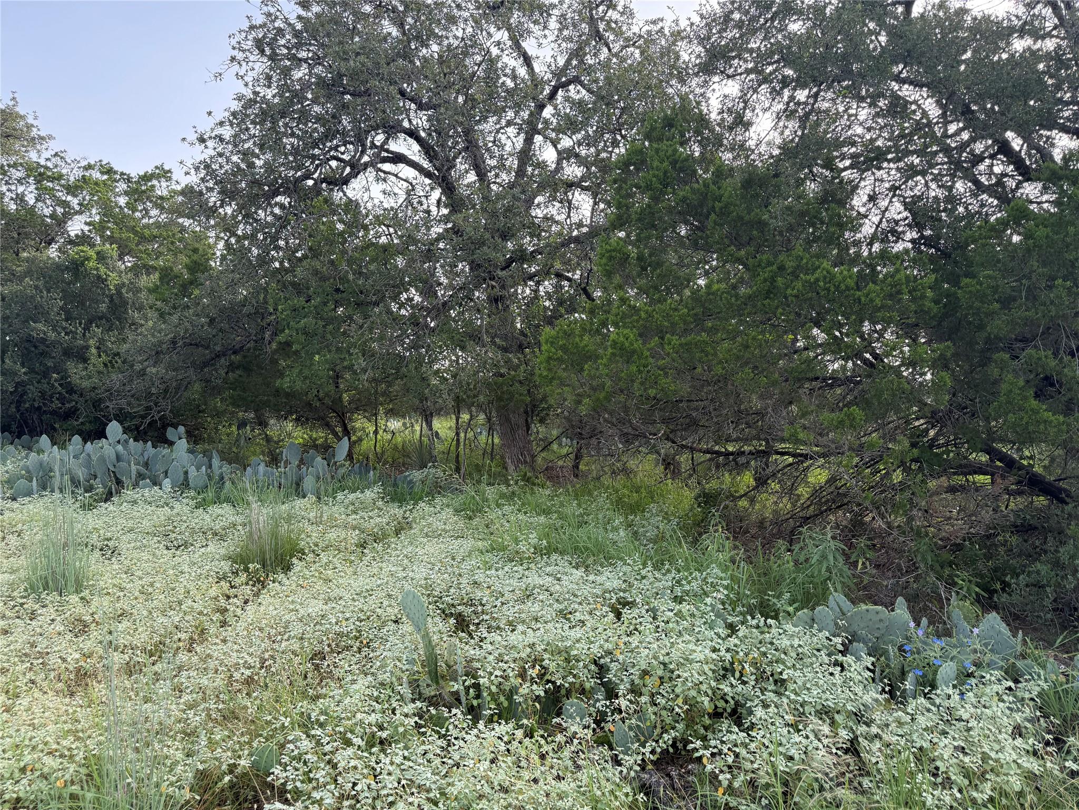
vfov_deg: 56.8
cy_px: 405
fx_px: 748
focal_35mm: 24
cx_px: 540
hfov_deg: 71.6
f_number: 1.78
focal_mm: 6.76
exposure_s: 1/772
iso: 100
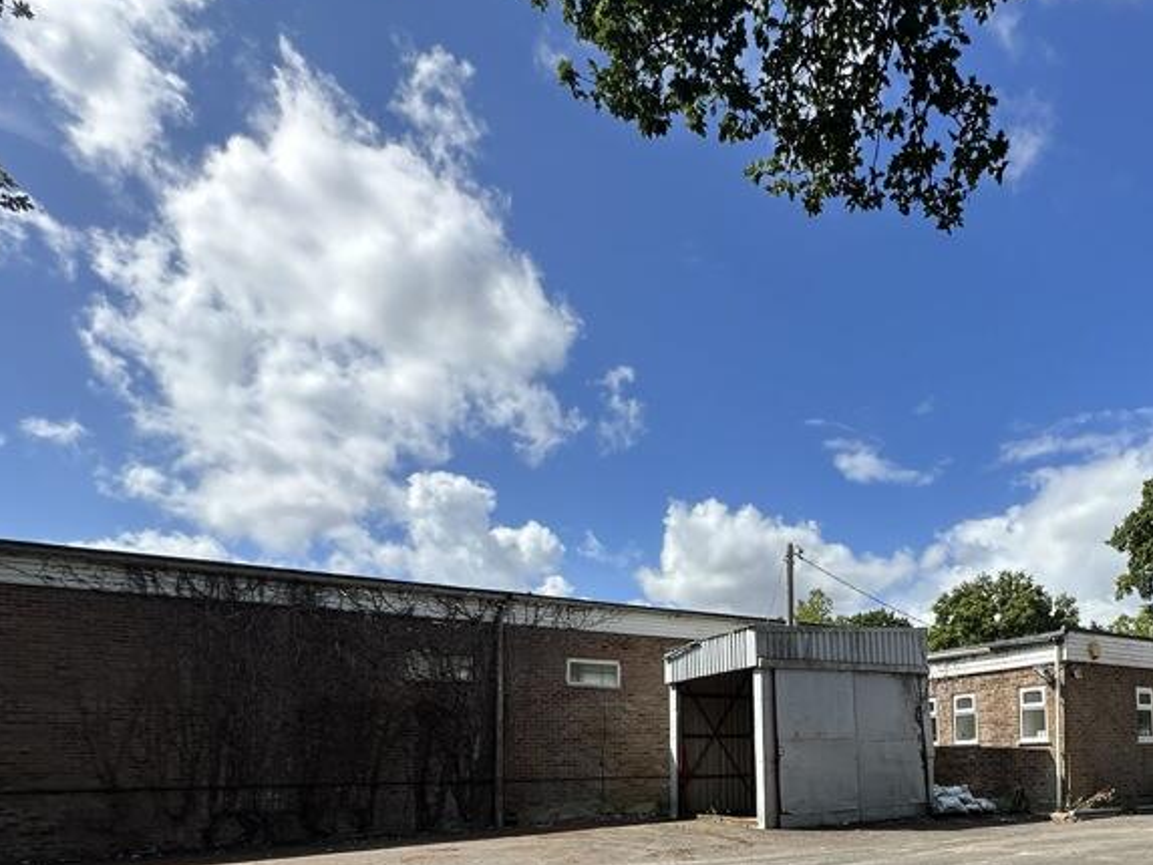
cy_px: 712
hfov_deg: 67.1
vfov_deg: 50.9
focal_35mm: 25
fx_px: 833
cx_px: 789
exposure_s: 1/1742
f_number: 2.2
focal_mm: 2.22
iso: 50
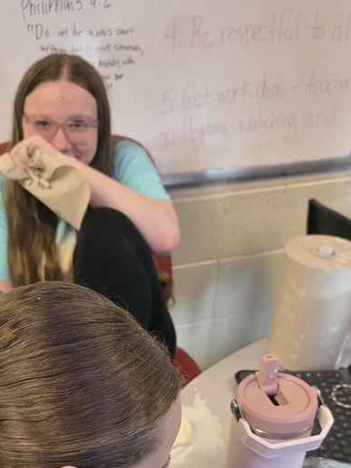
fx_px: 622
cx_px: 144
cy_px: 439
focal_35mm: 46
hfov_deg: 31.4
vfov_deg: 37.9
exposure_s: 1/120
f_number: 1.7
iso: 1000
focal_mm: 6.3
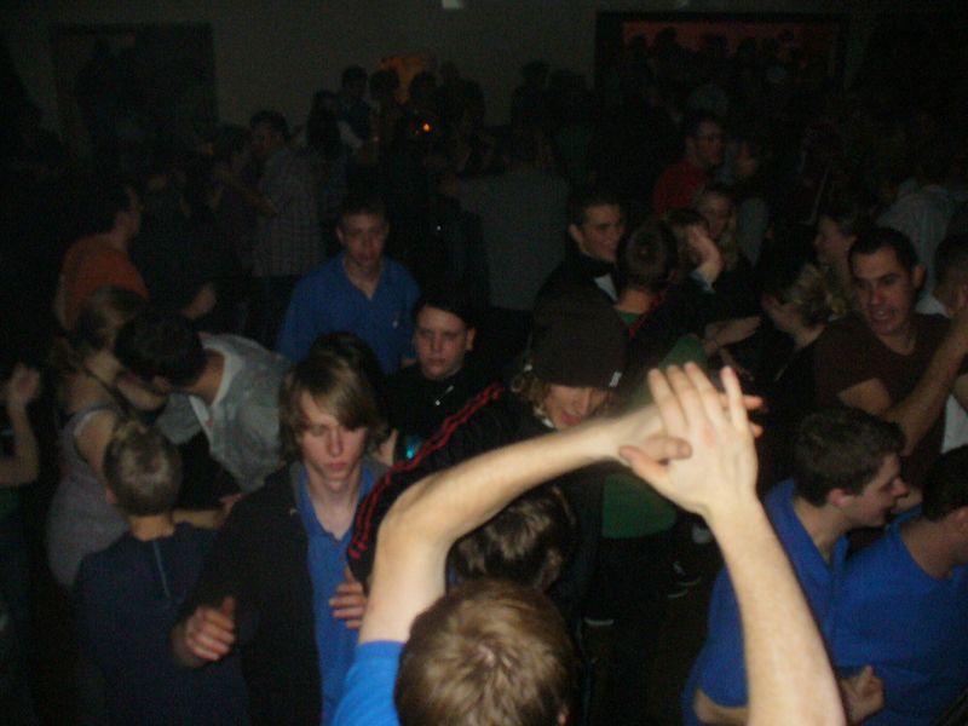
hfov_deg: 50.1
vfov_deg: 38.7
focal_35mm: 37
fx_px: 1035
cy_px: 363
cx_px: 484
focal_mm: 6.1
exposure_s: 1/60
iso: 400
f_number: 2.8
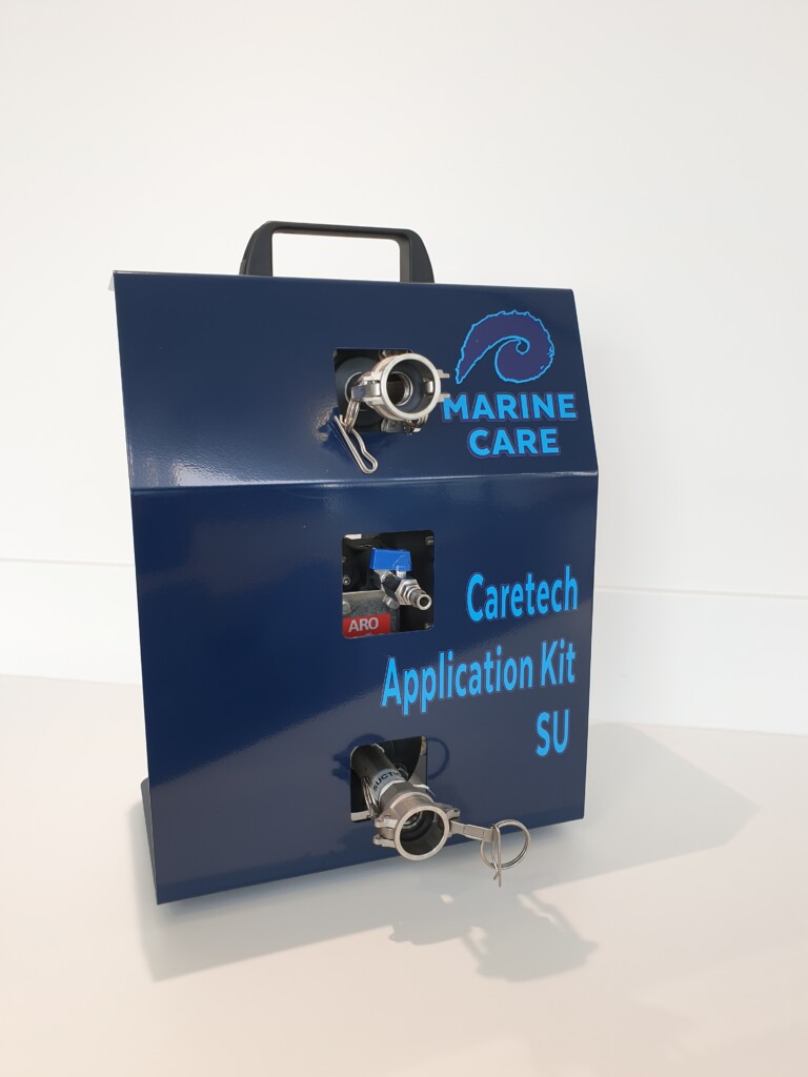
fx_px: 809
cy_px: 538
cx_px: 404
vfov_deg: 67.3
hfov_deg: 53.1
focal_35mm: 26
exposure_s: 1/100
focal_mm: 4.3
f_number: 2.4
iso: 80
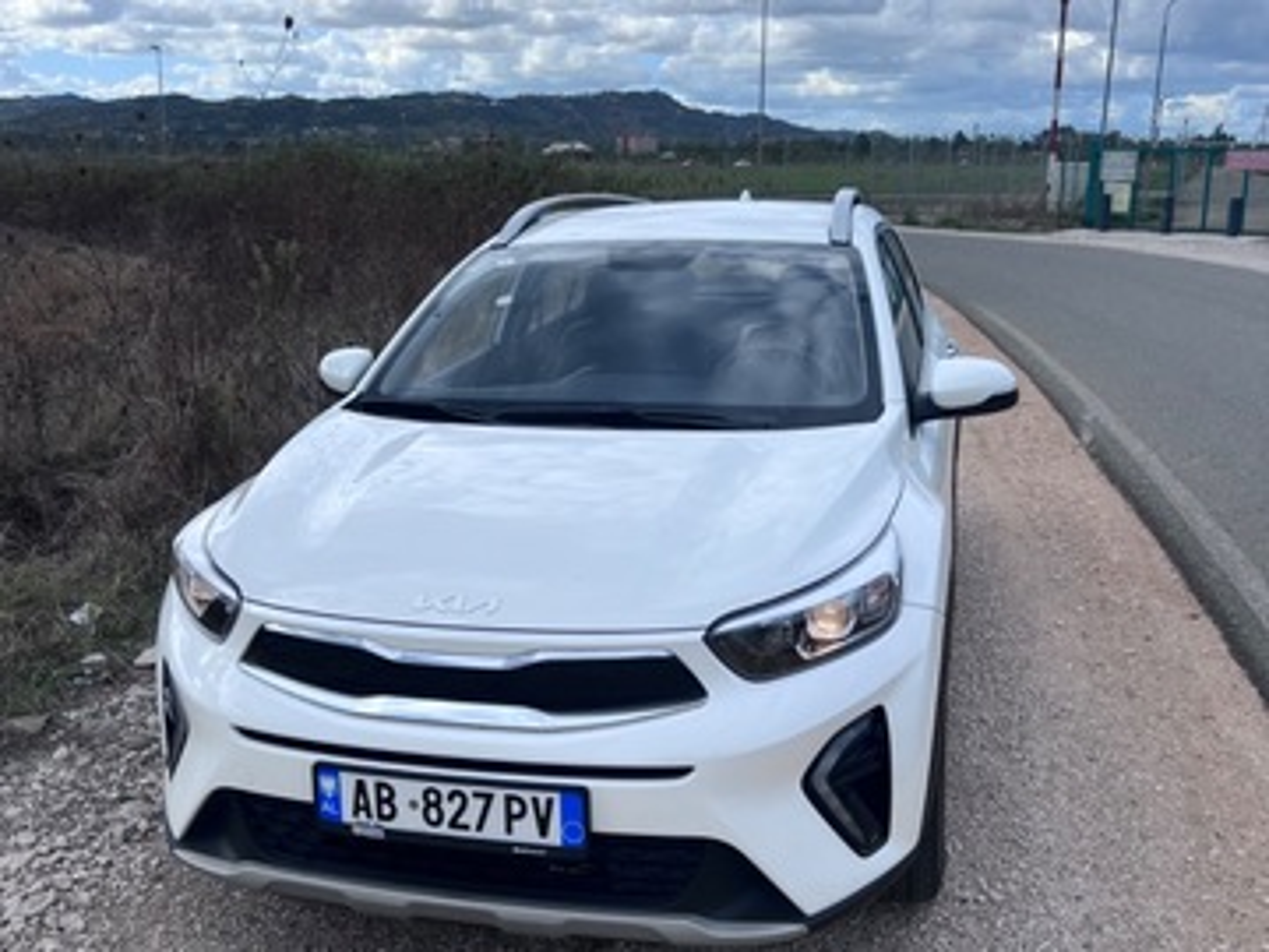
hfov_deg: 67.3
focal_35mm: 26
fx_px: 953
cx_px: 634
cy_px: 476
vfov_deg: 53.1
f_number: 1.5
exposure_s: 1/4831
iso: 50
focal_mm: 5.7
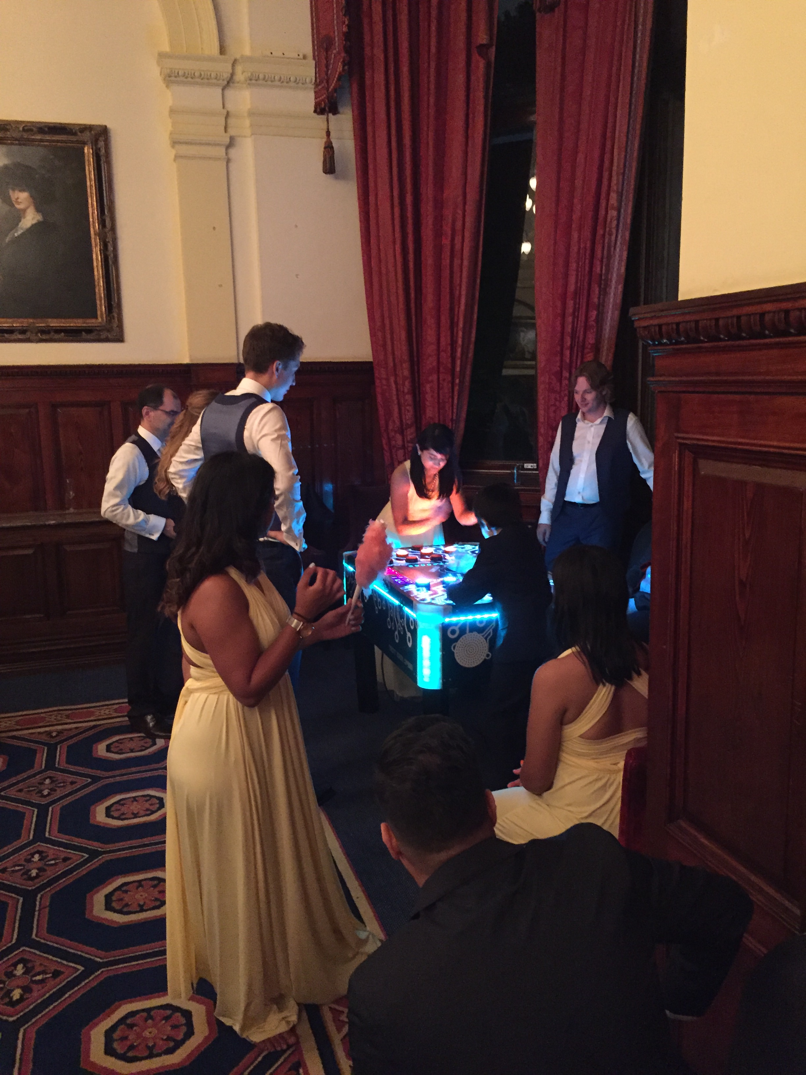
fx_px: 900
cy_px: 538
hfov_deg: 48.2
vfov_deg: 61.7
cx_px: 403
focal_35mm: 29
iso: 400
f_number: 2.2
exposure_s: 1/17
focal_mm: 4.15
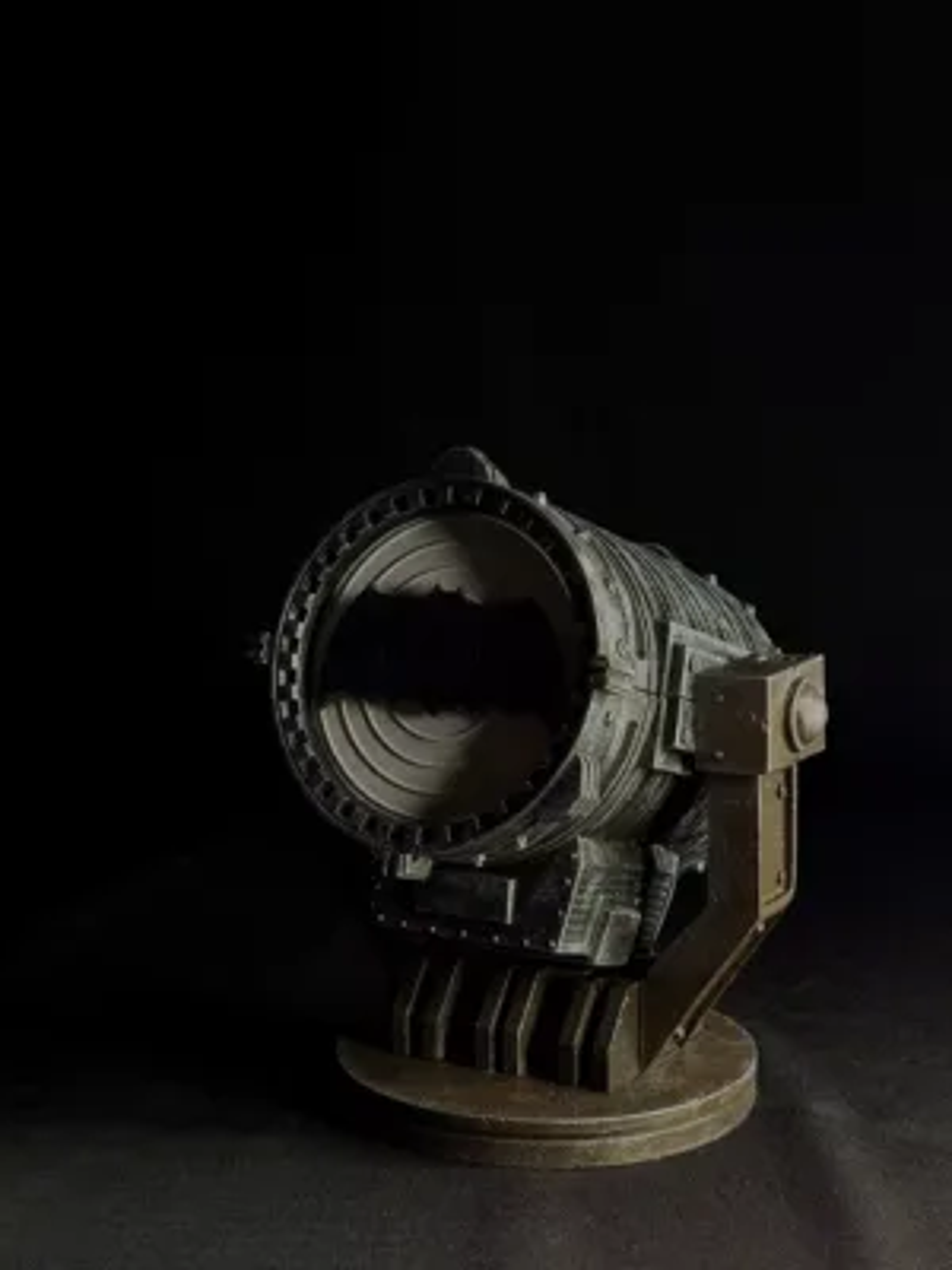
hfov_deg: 30.3
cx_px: 476
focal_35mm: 48
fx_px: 1760
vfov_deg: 39.7
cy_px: 635
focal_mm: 6.76
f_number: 1.78
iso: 250
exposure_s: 1/47
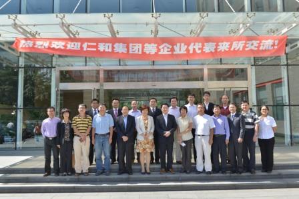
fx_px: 258
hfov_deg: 60.3
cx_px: 150
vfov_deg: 42.4
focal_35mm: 31
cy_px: 100
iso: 100
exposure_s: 1/125
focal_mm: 31
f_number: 8
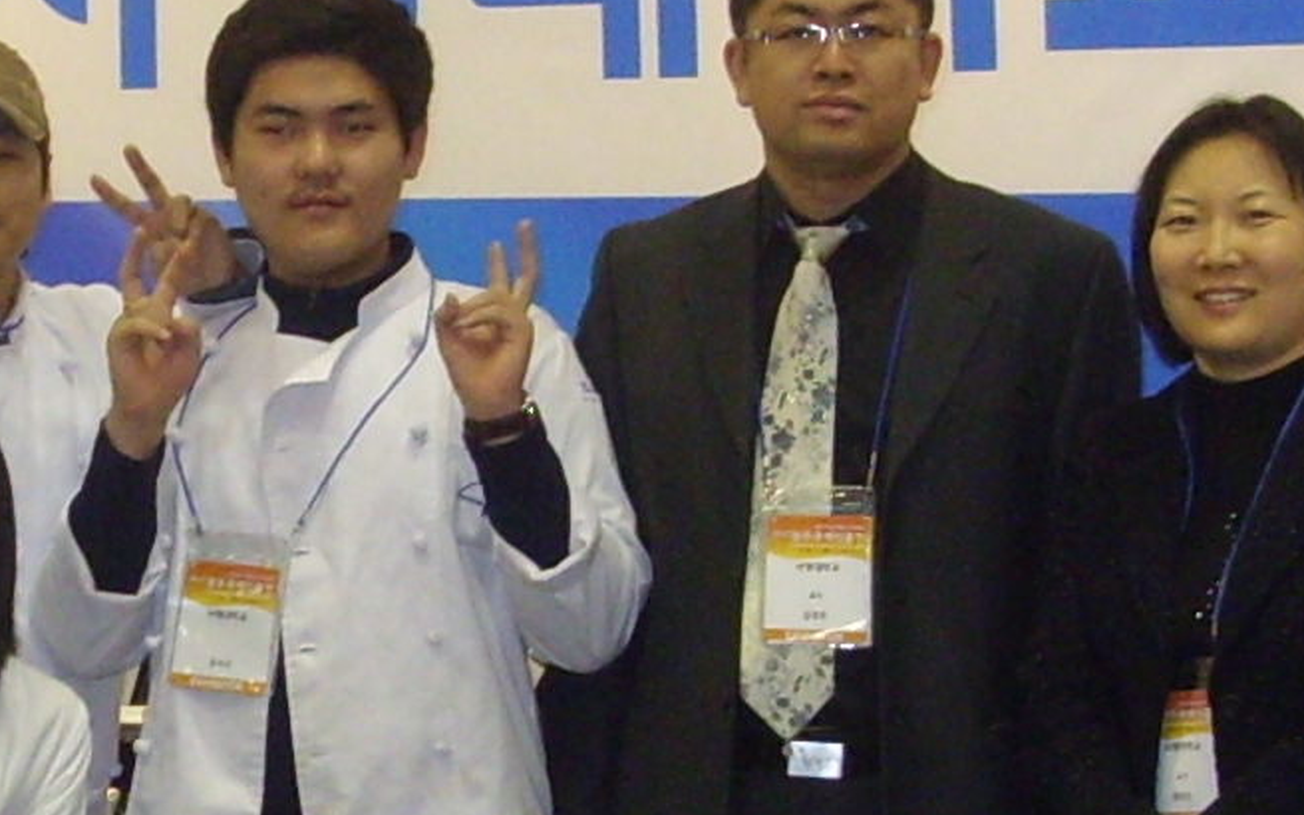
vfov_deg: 5.9
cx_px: 173
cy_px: 724
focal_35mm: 224
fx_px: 7961
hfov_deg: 9.3
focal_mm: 6.3
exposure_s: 1/30
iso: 200
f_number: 2.8
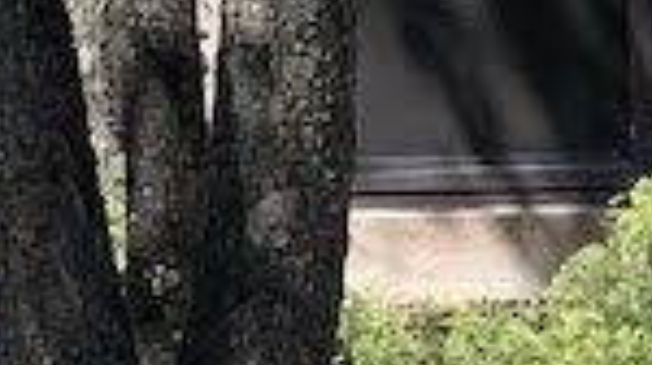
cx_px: 2560
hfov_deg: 4.4
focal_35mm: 453
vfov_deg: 2.7
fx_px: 7823
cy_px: 143
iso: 16
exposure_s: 1/545
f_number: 2.4
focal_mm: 6
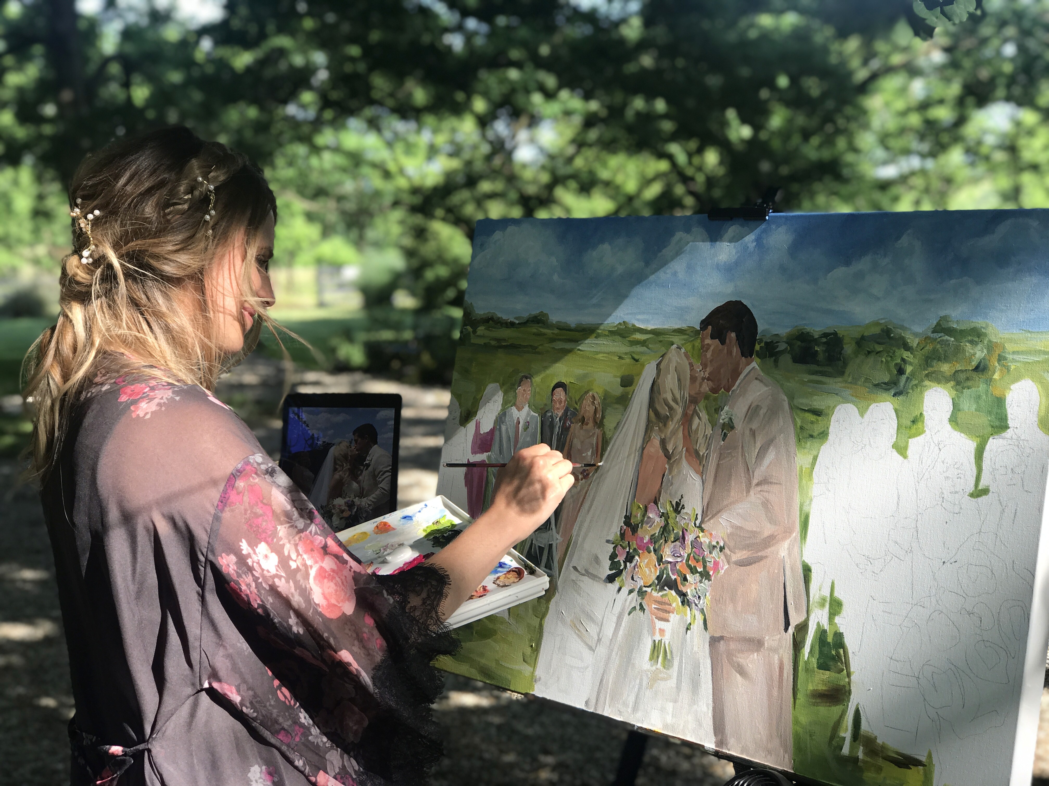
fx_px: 1727
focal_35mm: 57
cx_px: 524
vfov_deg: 25.7
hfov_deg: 33.8
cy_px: 393
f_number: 2.8
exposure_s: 1/138
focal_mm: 6.6
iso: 20
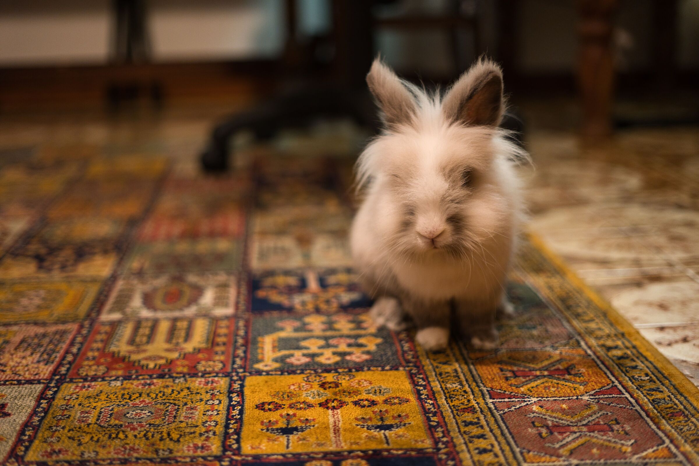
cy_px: 233
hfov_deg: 39.6
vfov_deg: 27.0
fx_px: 971
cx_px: 350
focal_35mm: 50
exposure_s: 1/30
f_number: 1.8
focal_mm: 50
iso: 1000
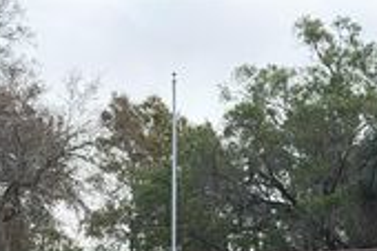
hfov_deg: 14.0
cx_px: 140
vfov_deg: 9.0
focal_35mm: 147
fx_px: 1538
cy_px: 408
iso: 80
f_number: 1.78
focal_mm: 6.76
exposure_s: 1/2577
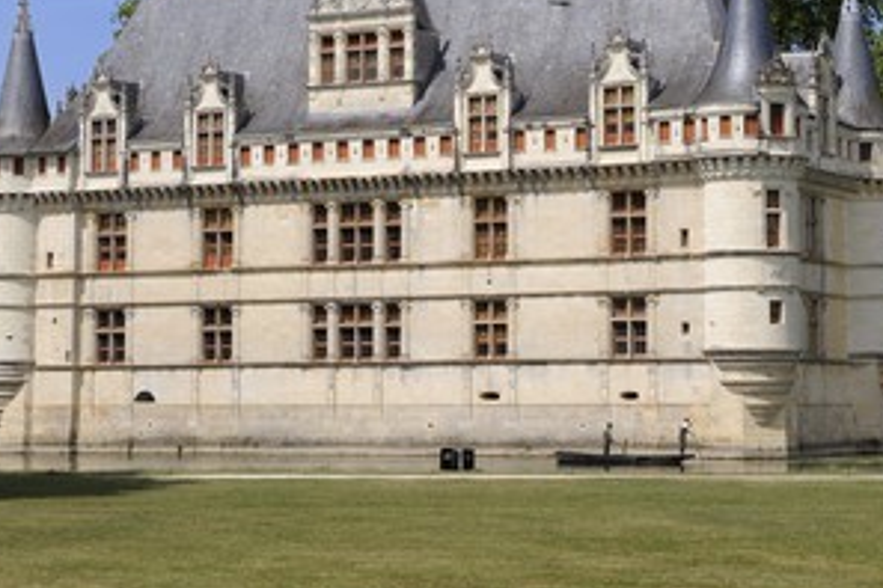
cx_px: 529
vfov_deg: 13.8
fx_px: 2428
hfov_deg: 20.6
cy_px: 187
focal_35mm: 99
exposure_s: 1/160
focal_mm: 70
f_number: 16
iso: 200
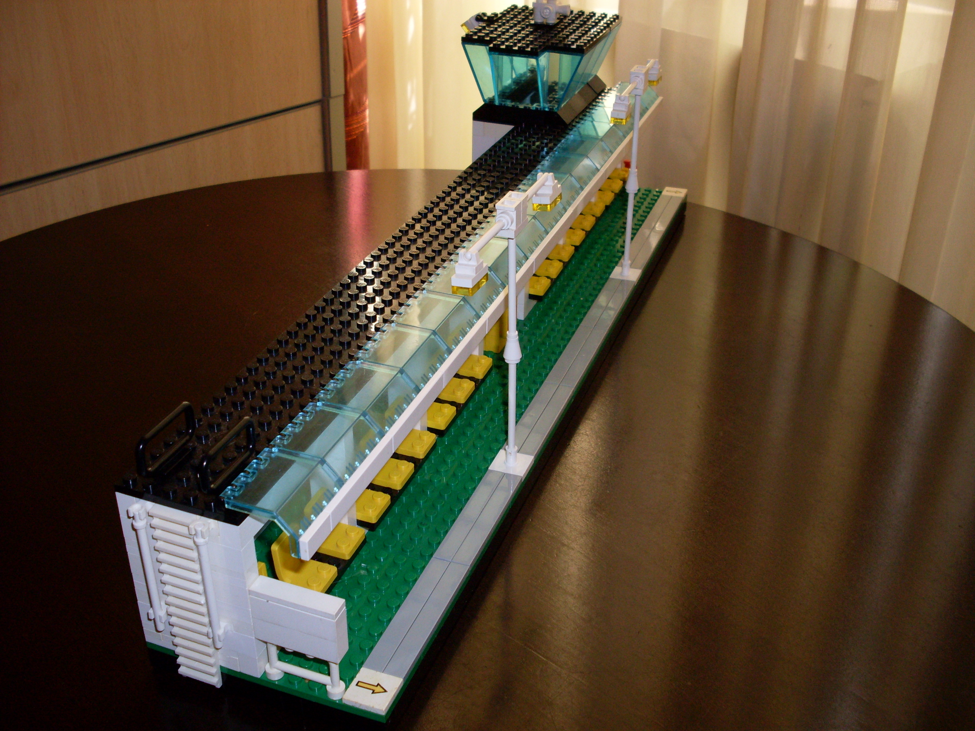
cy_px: 366
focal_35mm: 38
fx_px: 1070
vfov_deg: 37.7
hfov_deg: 49.0
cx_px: 488
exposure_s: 1/45
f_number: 2.8
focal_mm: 6.3
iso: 100
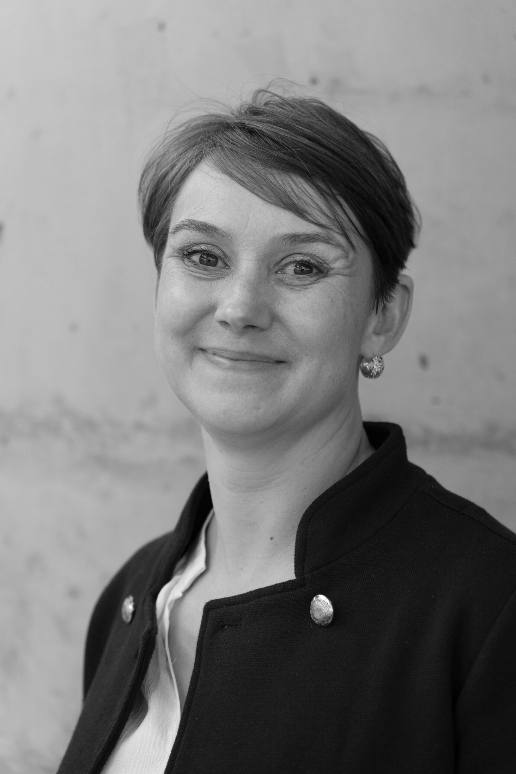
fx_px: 2257
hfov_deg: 13.0
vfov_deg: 19.5
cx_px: 258
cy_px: 387
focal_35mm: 105
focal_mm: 105
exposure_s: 1/160
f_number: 4
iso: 800
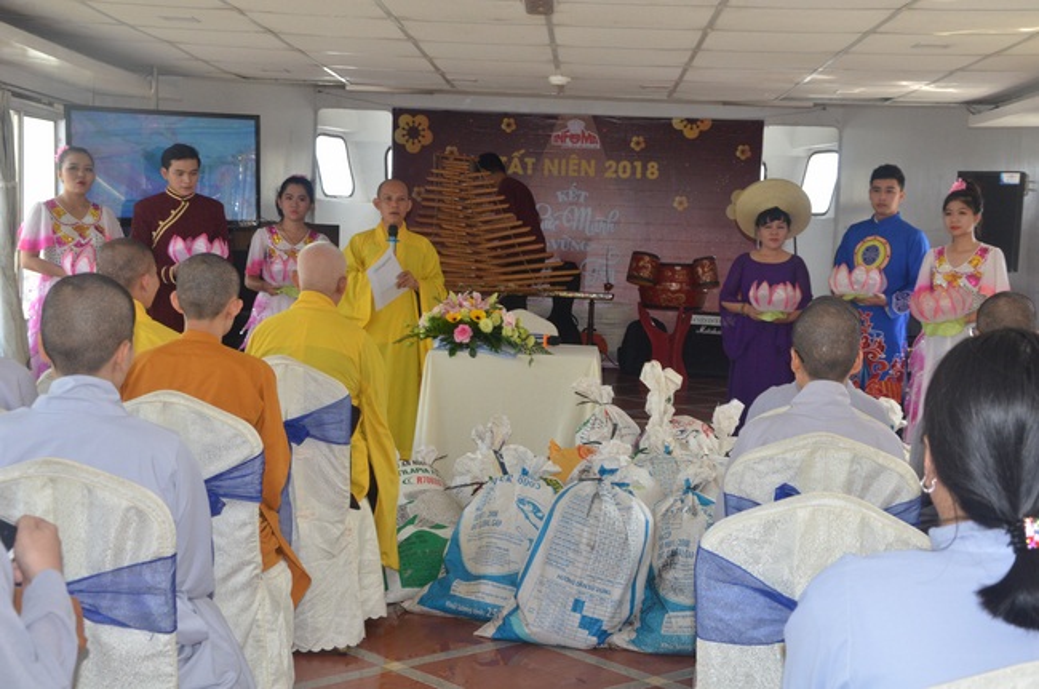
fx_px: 1469
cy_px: 344
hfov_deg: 38.9
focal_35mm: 51
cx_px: 520
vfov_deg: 26.4
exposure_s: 1/250
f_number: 8
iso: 1000
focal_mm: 34
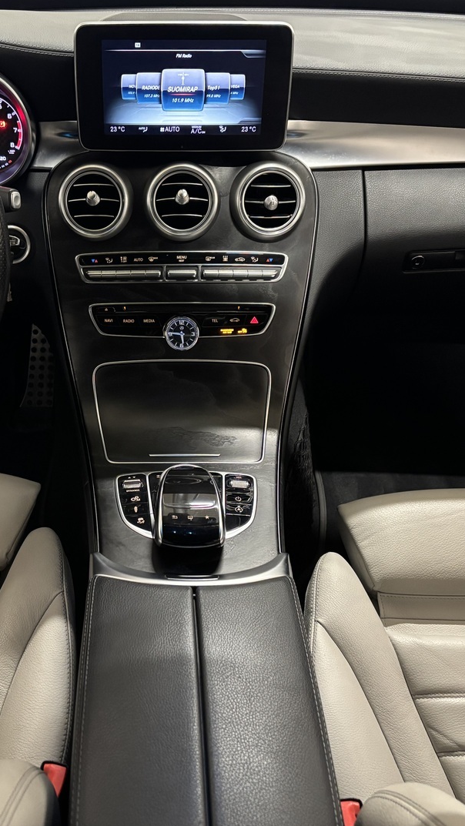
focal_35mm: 38
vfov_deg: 52.8
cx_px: 159
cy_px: 414
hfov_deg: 31.0
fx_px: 832
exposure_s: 1/27
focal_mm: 5.96
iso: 640
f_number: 1.6
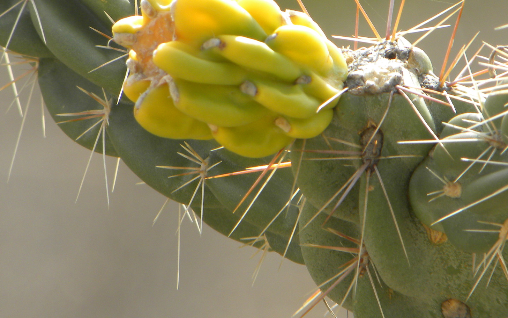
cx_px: 261
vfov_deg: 1.2
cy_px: 67
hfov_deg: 1.9
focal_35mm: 1136
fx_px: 15728
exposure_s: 1/185
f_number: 5
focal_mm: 110.4
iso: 64
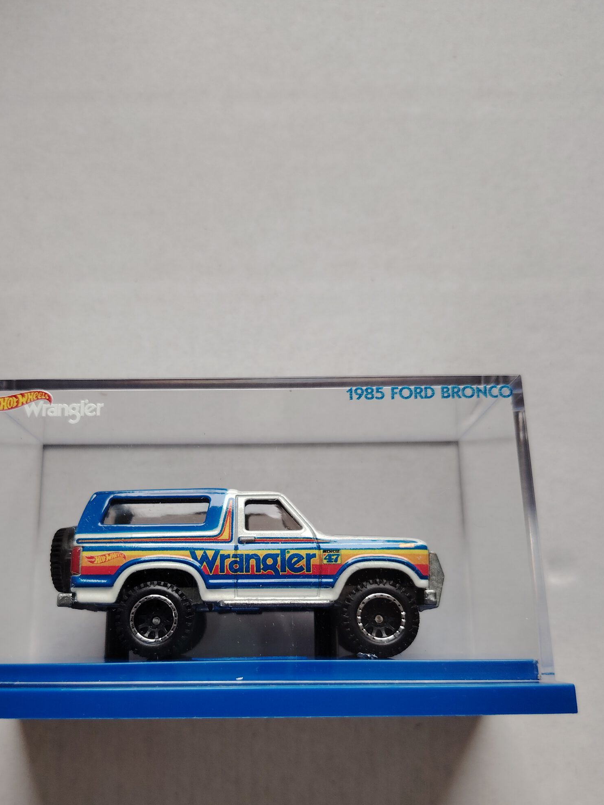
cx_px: 257
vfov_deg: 57.5
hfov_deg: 45.3
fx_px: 721
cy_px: 510
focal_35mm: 31
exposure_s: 1/50
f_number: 1.75
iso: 566
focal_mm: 5.25
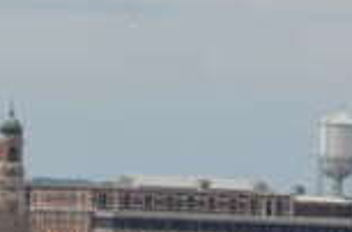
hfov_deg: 2.5
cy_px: -7
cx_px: 32
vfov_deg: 1.7
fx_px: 8028
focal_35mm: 824
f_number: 13
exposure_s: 1/2500
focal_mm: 105
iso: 1600
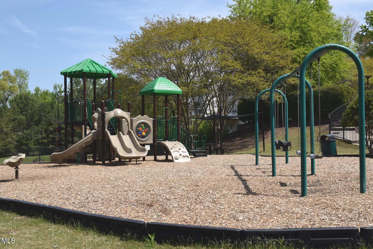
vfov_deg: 33.4
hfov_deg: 48.5
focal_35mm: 40
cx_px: 186
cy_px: 124
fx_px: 414
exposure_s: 1/200
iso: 100
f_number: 10
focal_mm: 26
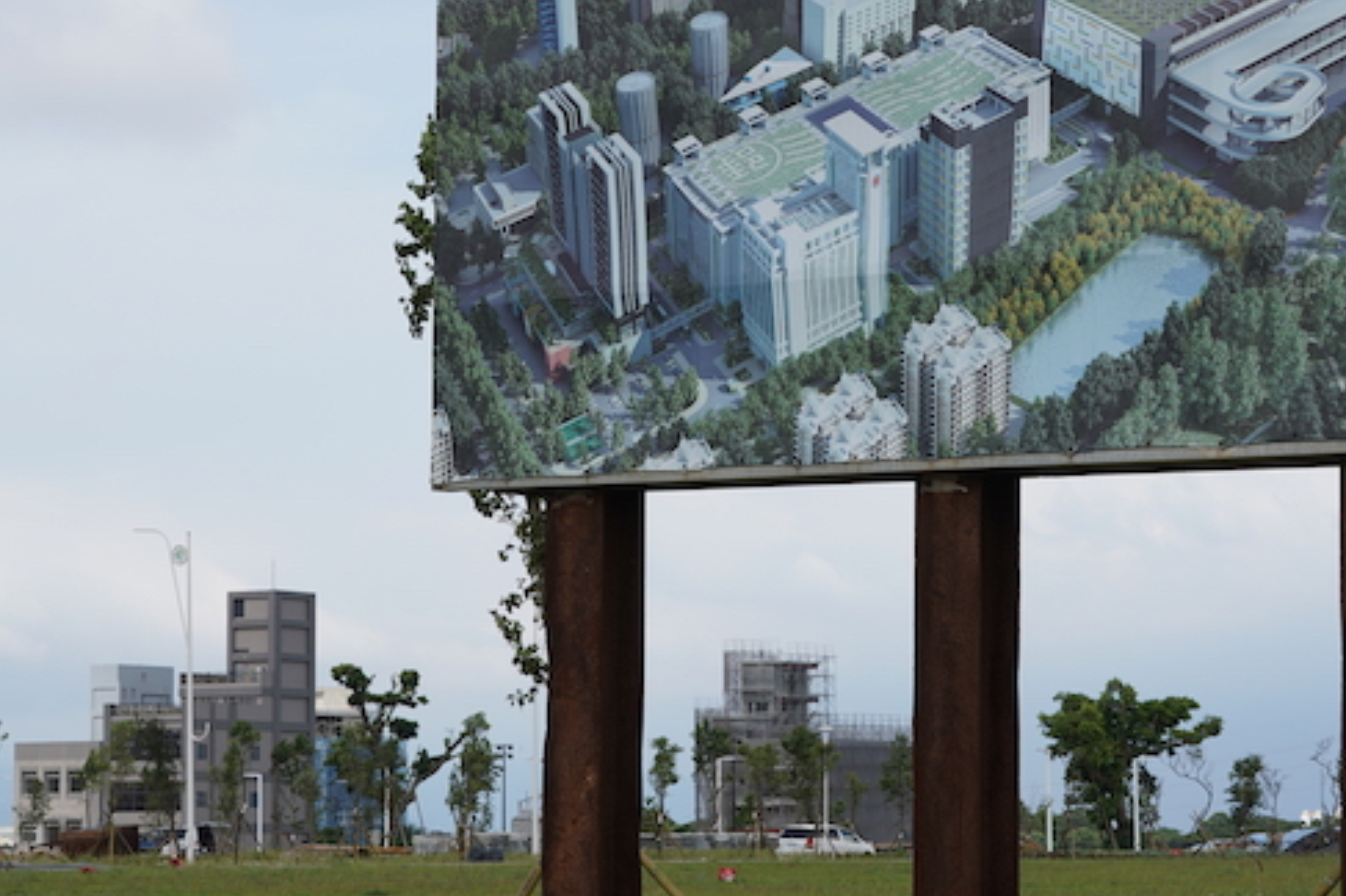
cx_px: 625
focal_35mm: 115
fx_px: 4297
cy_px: 275
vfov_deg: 11.9
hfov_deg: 17.8
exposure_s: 1/250
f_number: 9
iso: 100
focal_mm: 70
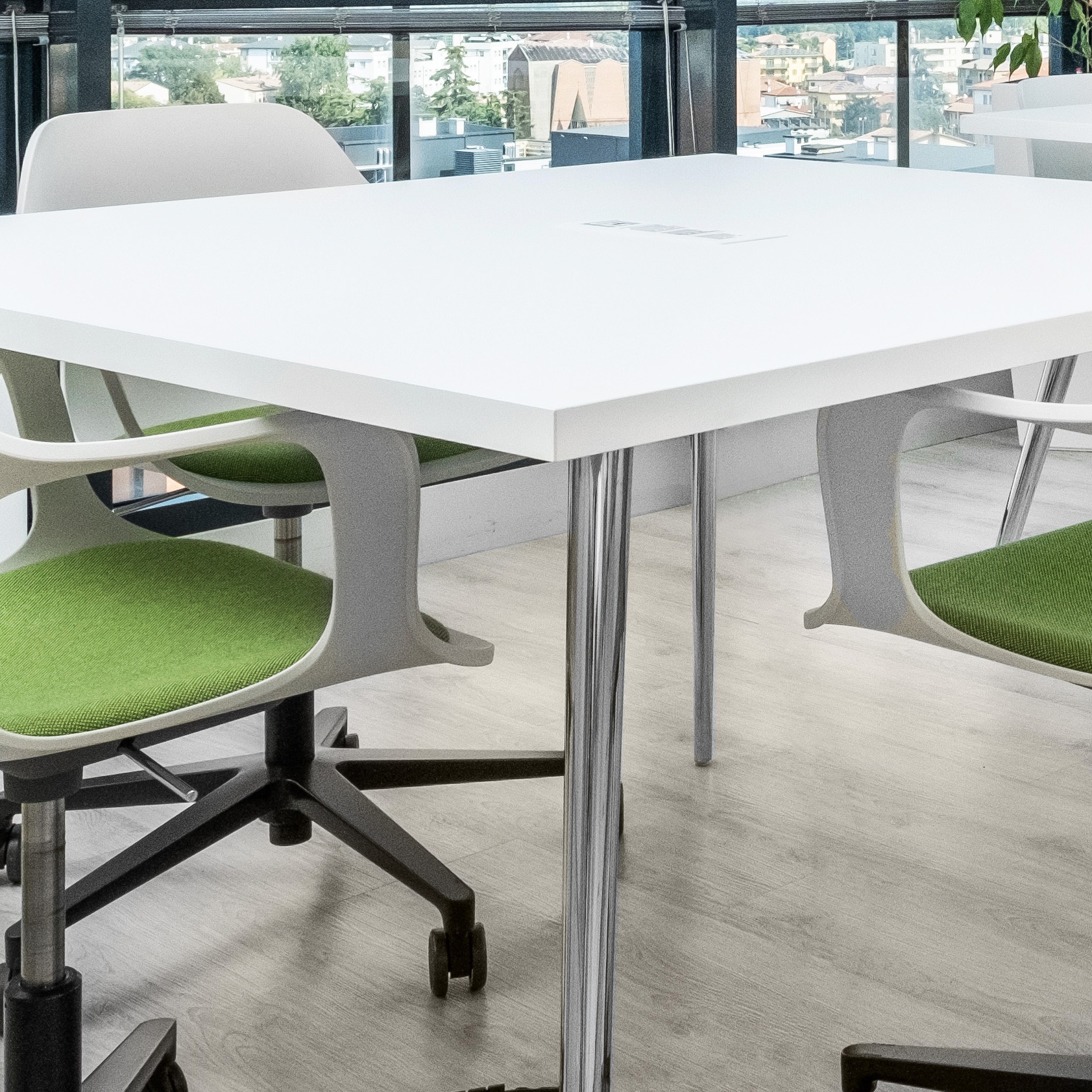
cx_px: 1093
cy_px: -19
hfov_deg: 25.9
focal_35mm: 63
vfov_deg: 25.8
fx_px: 2248
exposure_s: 1/160
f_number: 10
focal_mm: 13.2
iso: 640
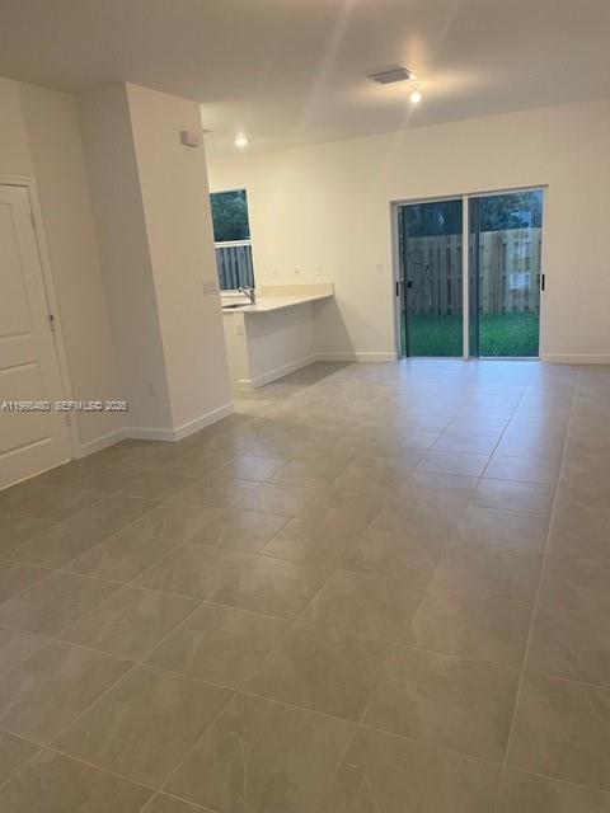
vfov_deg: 67.3
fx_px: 611
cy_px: 406
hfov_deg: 53.1
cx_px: 305
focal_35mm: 26
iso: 100
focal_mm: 4.2
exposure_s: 1/60
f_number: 1.6
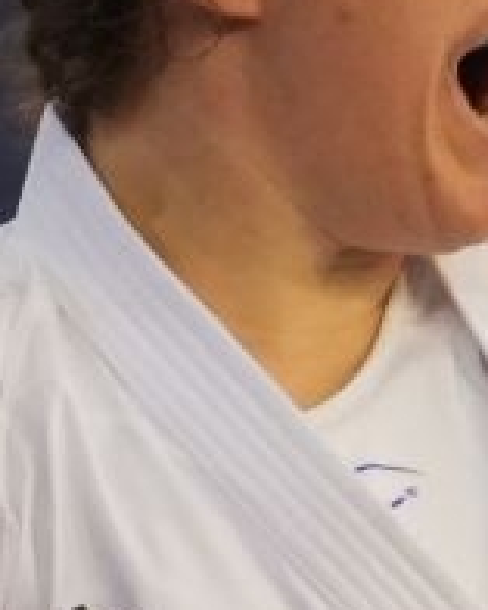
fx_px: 42898
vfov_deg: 0.8
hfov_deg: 0.7
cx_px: 1349
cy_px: 1276
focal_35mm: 2378
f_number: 2.8
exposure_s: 1/1000
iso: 1600
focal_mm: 184
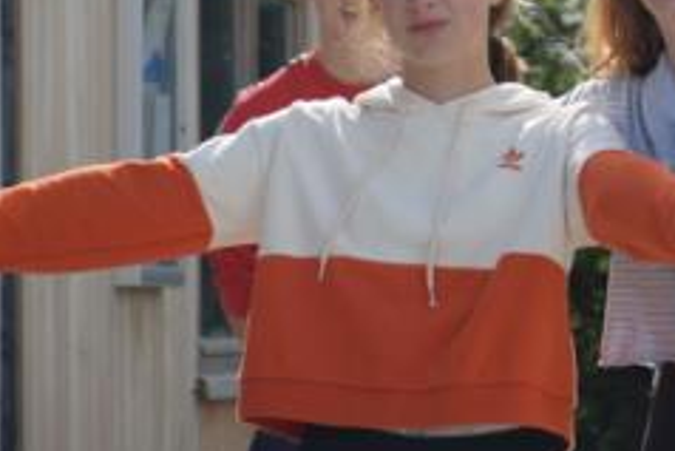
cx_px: 684
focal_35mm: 268
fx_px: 5029
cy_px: 34
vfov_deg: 5.1
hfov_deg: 7.6
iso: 400
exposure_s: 1/1250
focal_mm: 85
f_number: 5.3
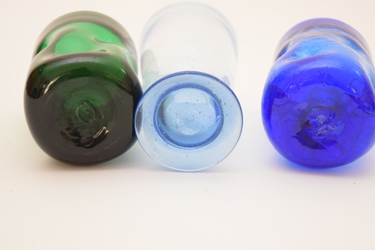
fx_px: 813
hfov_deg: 26.0
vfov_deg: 17.5
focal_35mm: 78
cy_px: 125
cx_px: 188
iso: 1600
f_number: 5.6
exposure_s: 1/125
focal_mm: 52
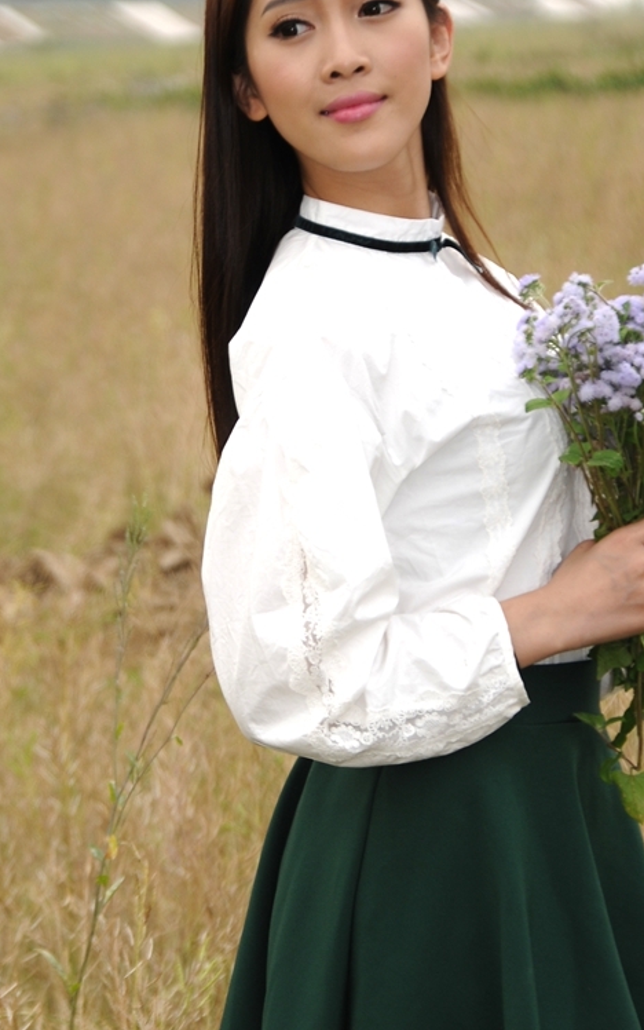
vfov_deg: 8.7
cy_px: 493
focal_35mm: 240
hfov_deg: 5.5
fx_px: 6734
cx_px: 254
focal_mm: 98
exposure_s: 1/80
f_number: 5.6
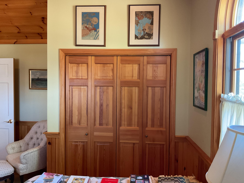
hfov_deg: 61.7
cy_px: 92
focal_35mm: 29
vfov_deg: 48.2
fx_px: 204
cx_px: 122
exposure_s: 1/40
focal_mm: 3
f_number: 1.8
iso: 250
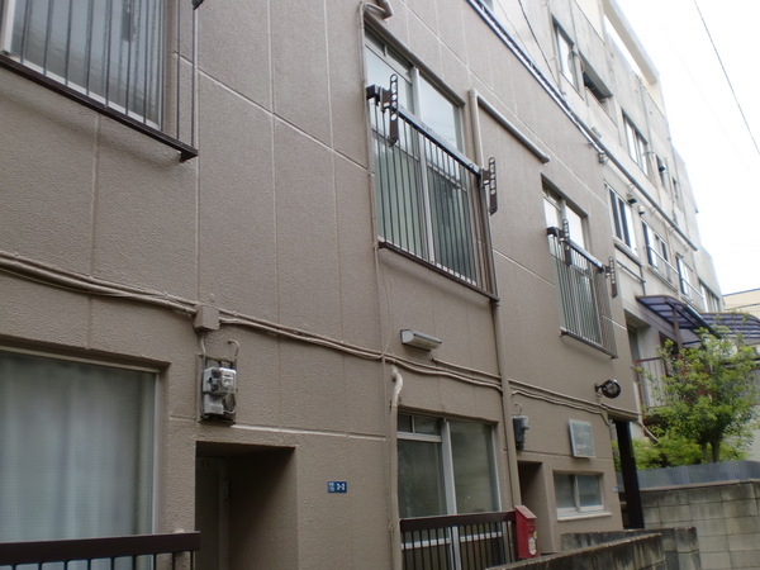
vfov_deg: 40.7
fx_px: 768
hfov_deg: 52.6
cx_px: 380
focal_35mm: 35
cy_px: 285
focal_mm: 6.3
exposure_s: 1/200
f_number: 3.1
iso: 64
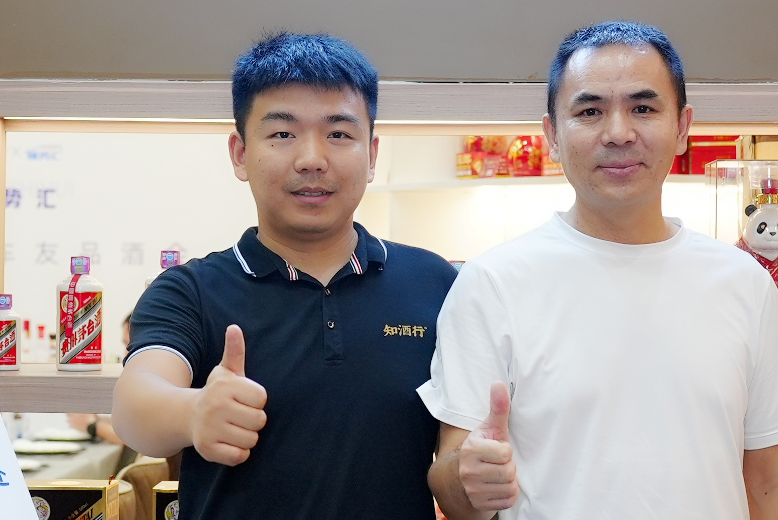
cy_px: 227
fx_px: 2076
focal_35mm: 96
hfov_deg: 21.2
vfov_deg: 14.3
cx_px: 386
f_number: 3.2
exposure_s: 1/100
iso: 800
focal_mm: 35
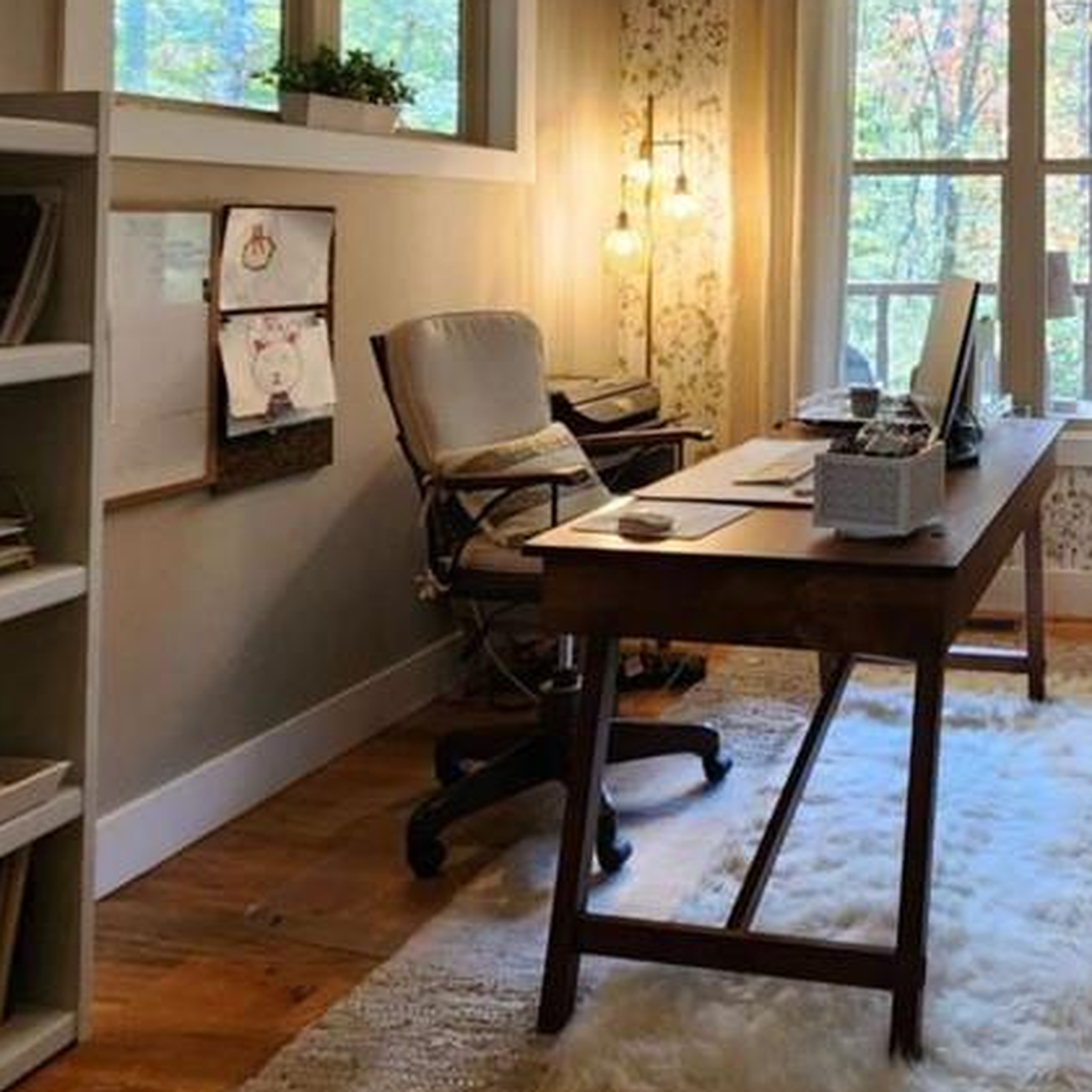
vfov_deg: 53.0
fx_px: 999
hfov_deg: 48.0
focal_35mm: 28
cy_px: 195
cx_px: 1076
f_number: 2.2
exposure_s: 1/60
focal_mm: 2.2
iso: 200
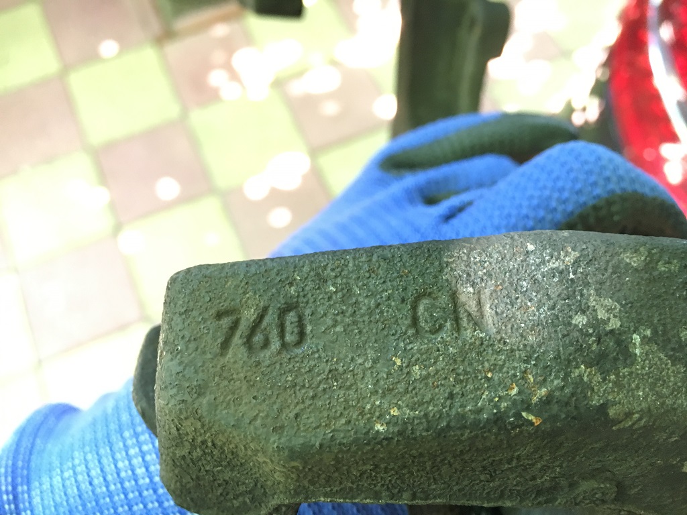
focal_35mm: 29
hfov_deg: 61.7
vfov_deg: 48.2
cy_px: 258
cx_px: 344
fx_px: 576
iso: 200
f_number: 2.2
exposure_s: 1/33
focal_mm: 4.15
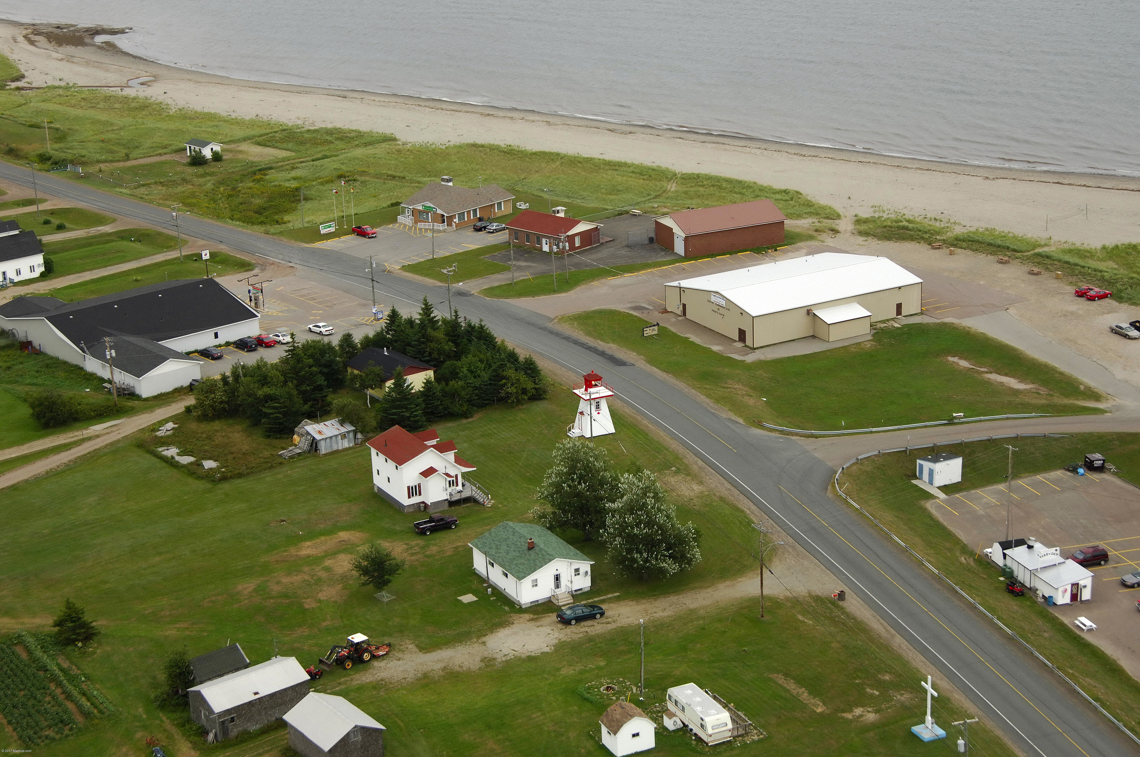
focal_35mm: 63
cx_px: 570
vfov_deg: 21.5
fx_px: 1993
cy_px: 378
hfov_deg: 31.9
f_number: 7.1
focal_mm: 42
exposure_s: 1/1000
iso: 400
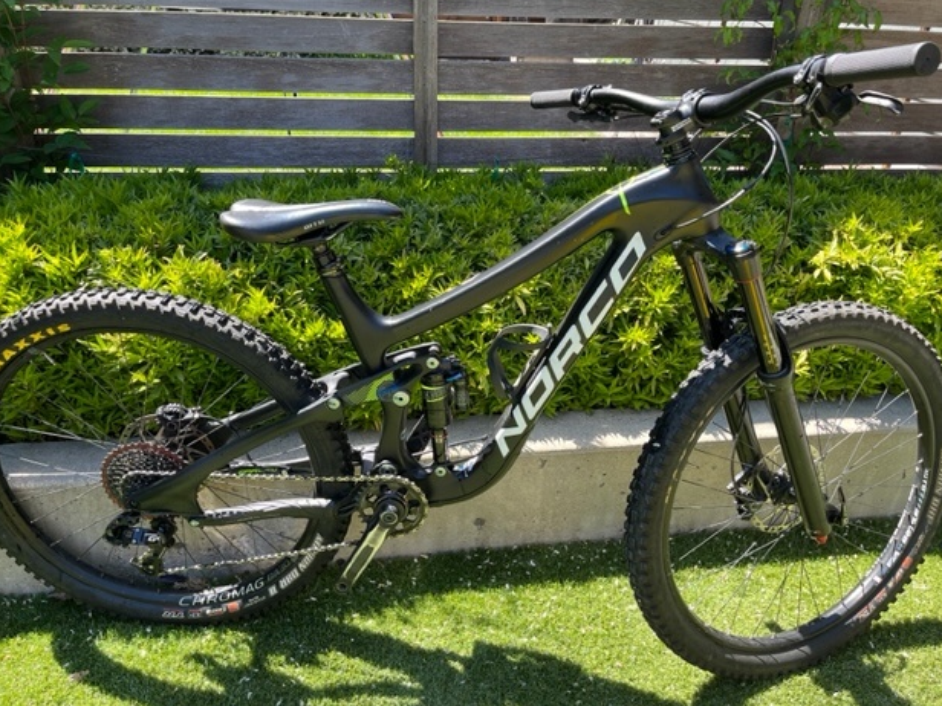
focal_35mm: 27
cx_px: 482
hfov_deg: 65.3
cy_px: 341
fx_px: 735
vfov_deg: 51.3
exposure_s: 1/319
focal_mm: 5.1
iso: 50
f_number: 1.6
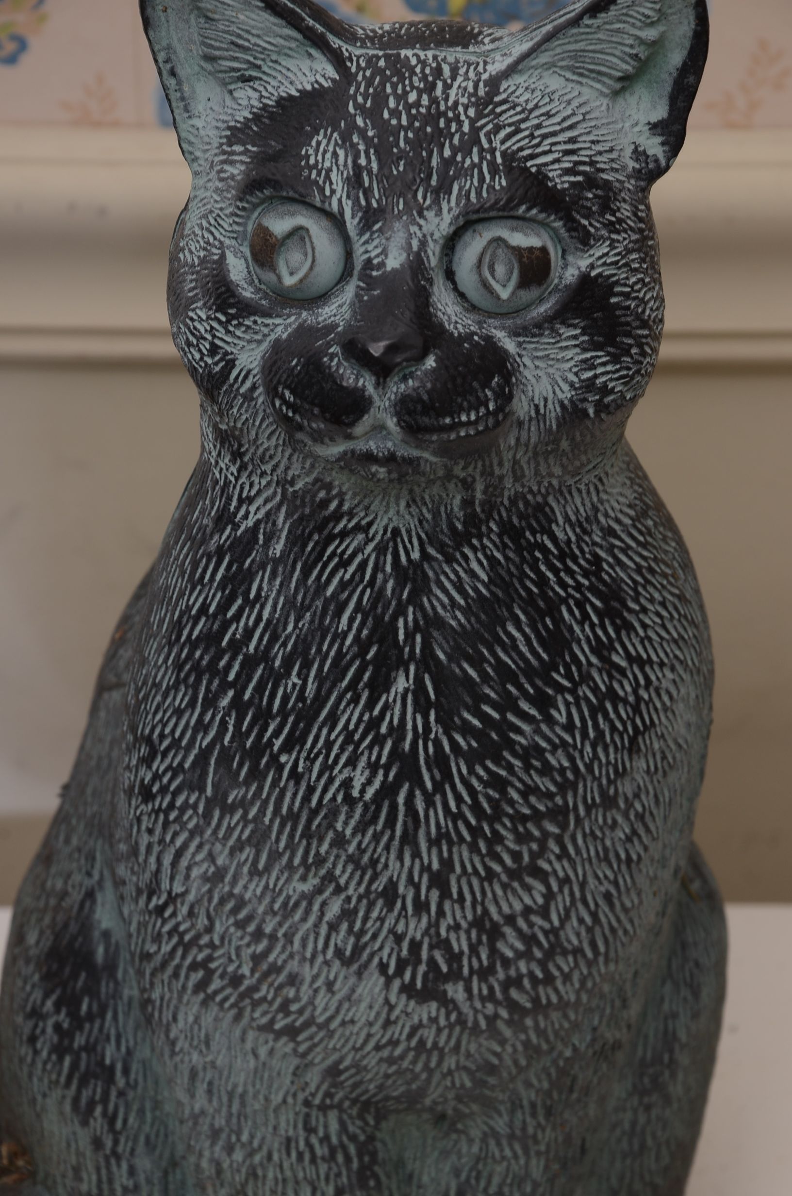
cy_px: 598
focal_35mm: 158
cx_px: 396
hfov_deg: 8.7
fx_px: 5221
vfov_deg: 13.1
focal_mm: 105
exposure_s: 1/60
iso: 100
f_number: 10
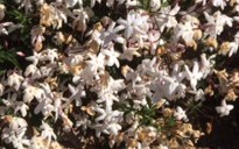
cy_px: 149
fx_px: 625
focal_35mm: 96
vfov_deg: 13.4
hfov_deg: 20.4
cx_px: -38
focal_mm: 4.15
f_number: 2.2
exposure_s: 1/3425
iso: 32
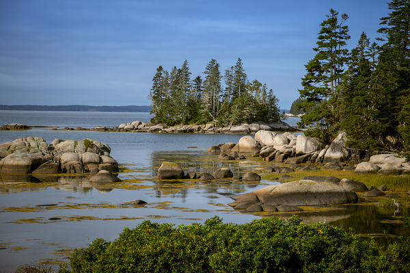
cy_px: 136
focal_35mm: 120
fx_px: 1366
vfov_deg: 11.4
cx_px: 205
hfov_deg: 17.1
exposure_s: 1/1000
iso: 400
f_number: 8
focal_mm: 120
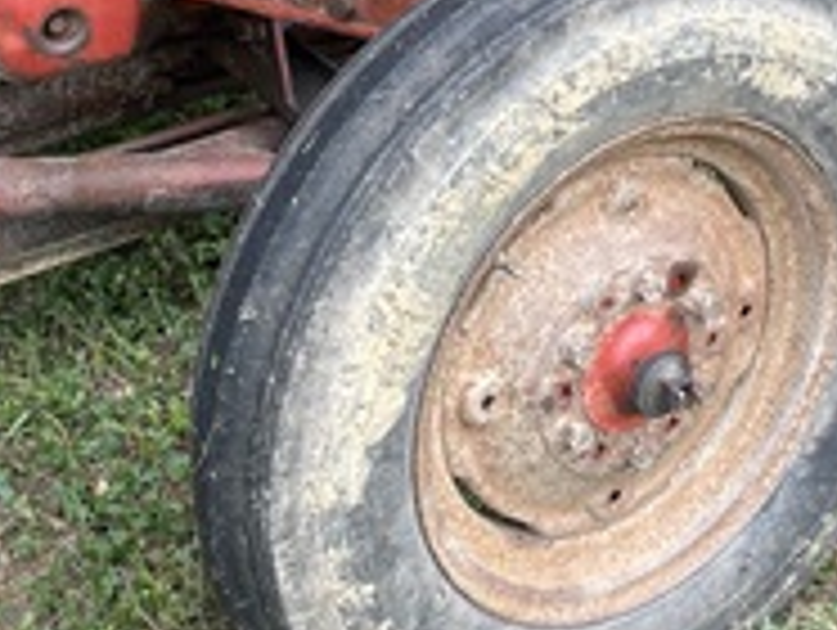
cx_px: 688
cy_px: -144
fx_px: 2324
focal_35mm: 96
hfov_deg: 20.2
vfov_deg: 14.9
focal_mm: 4.2
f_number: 1.6
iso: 32
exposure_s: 1/329
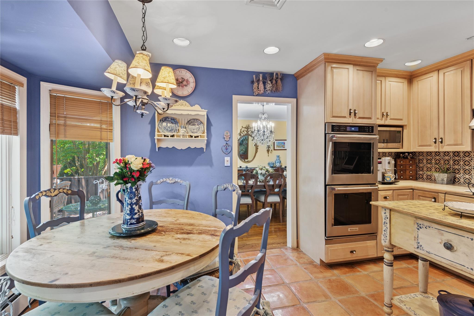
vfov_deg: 73.8
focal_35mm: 16
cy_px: 158
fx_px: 211
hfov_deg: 96.7
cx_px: 237
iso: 200
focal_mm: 16
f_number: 9
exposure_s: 1/8
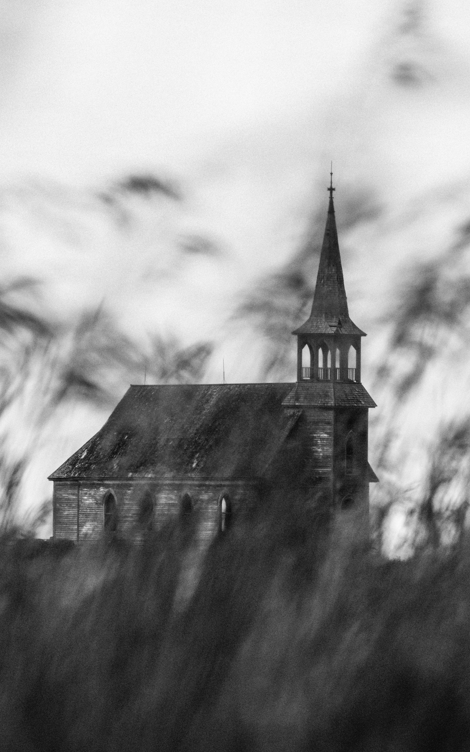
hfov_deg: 5.6
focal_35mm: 235
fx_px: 4816
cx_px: 234
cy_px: 376
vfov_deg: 8.9
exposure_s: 1/200
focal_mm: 153.2
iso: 125
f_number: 6.4
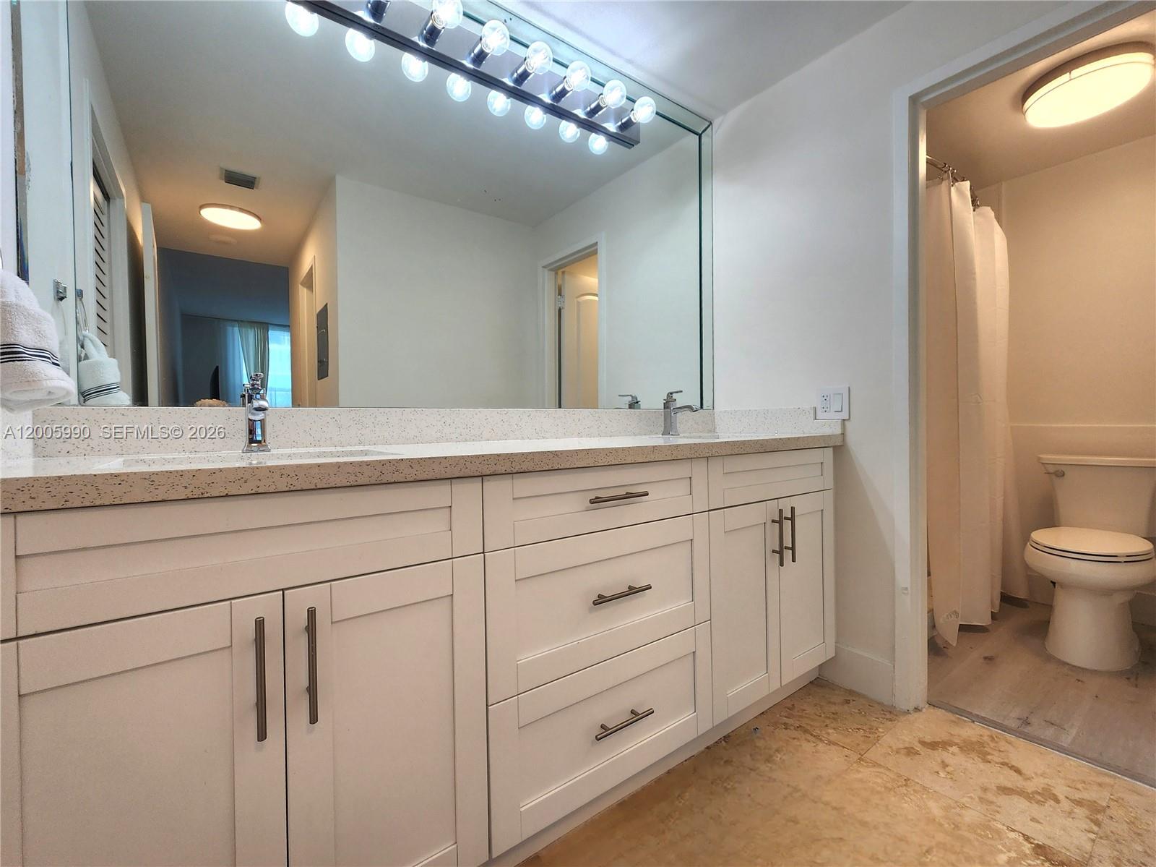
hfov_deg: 106.2
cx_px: 578
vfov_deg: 89.9
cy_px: 434
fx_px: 434
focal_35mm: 13
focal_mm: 2.2
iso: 100
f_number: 2.2
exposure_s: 1/120
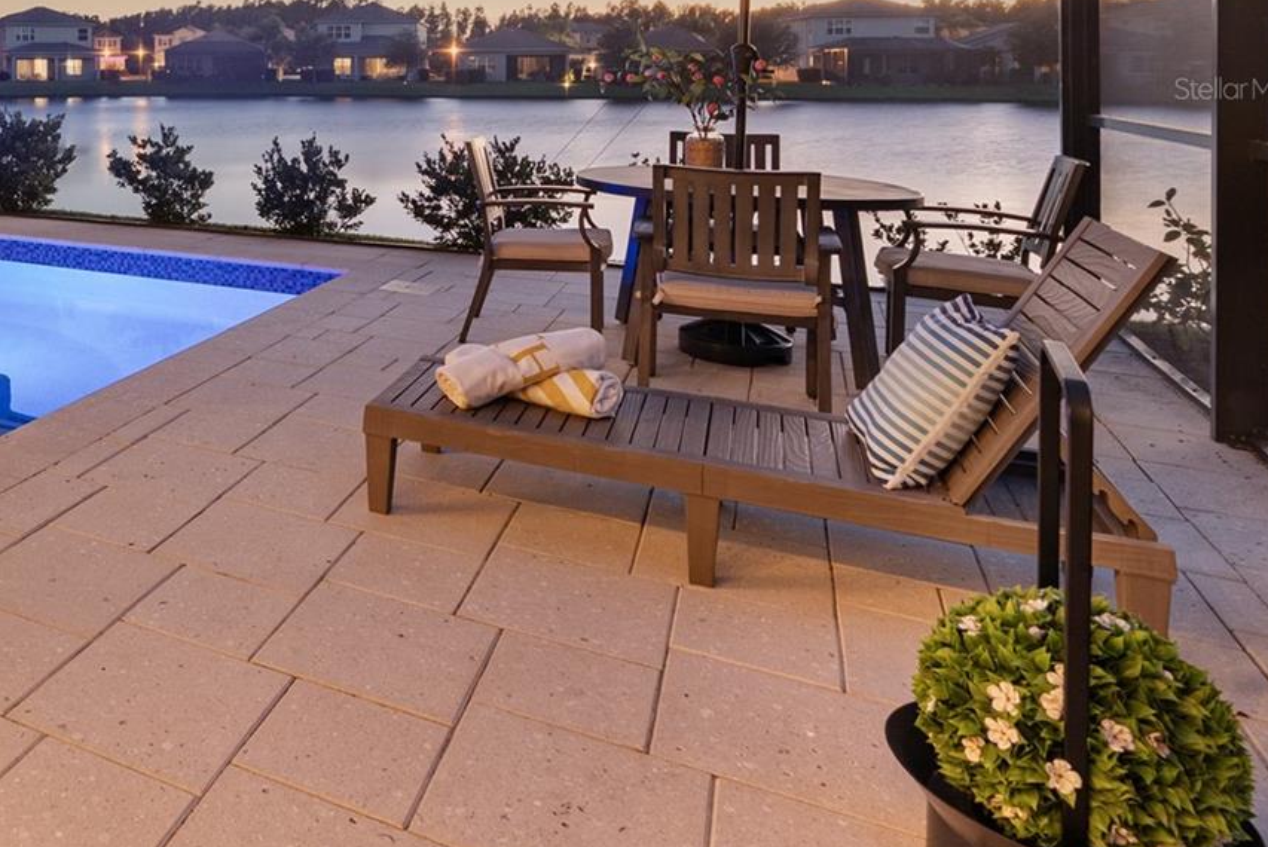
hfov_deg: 53.8
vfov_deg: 40.4
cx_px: 117
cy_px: 88
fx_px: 1057
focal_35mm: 30
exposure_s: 25
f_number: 6.3
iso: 640
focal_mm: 16
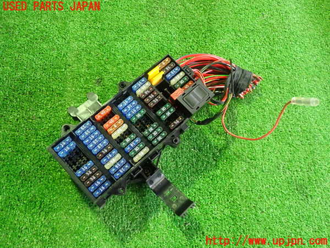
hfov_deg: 60.0
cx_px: 165
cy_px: 124
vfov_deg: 46.8
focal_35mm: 30
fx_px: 286
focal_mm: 5.4
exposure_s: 1/30
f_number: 2.3
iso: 800
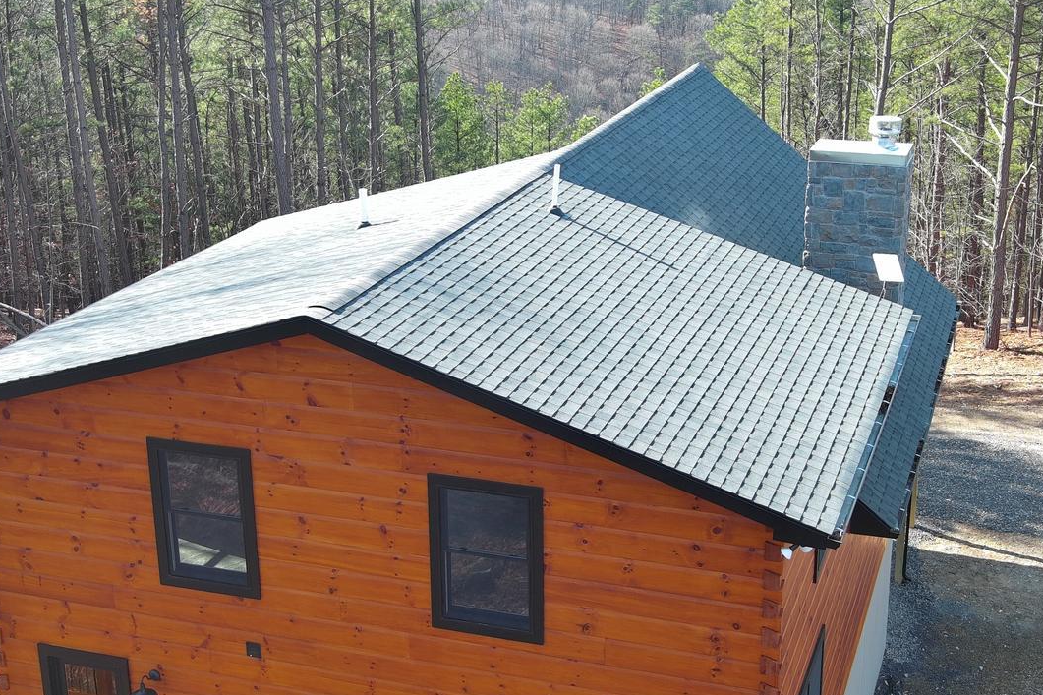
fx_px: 1622
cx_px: 568
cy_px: 335
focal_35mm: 56
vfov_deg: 24.2
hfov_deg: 35.6
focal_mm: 10.57
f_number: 2.8
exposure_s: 1/203
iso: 100
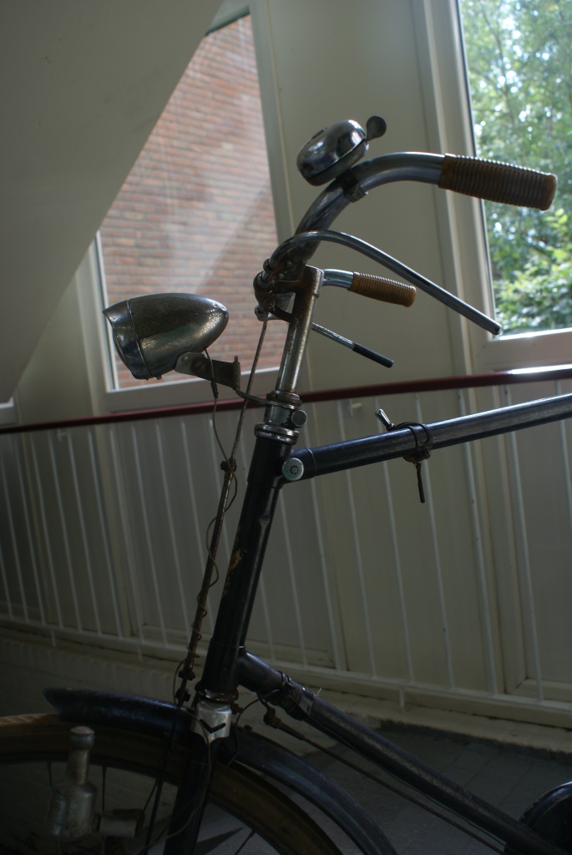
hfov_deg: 40.1
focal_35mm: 33
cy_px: 428
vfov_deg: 57.2
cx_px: 286
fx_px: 785
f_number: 4.5
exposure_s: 1/40
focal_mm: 22
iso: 100
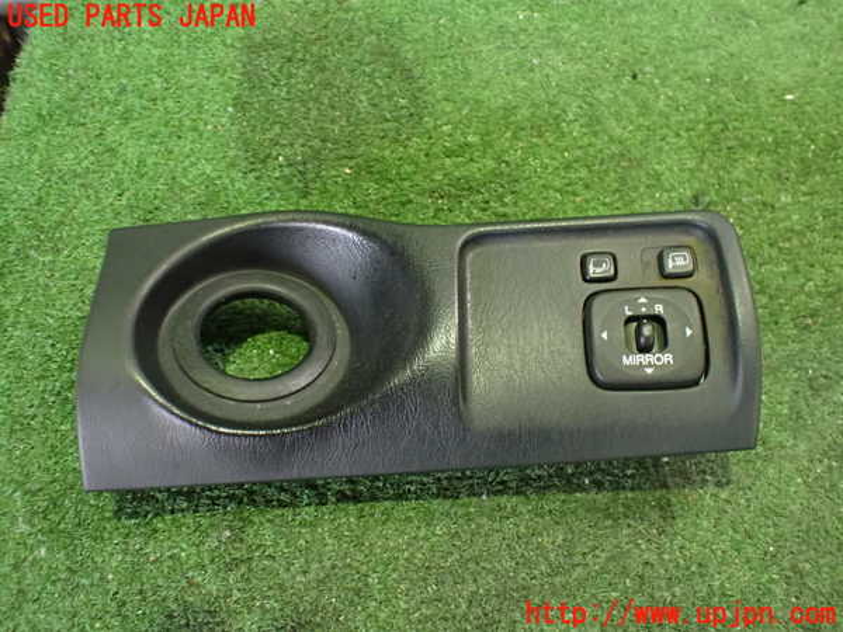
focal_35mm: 30
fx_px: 731
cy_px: 316
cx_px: 422
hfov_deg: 60.0
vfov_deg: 46.8
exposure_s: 1/30
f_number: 2.3
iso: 1250
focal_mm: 5.4
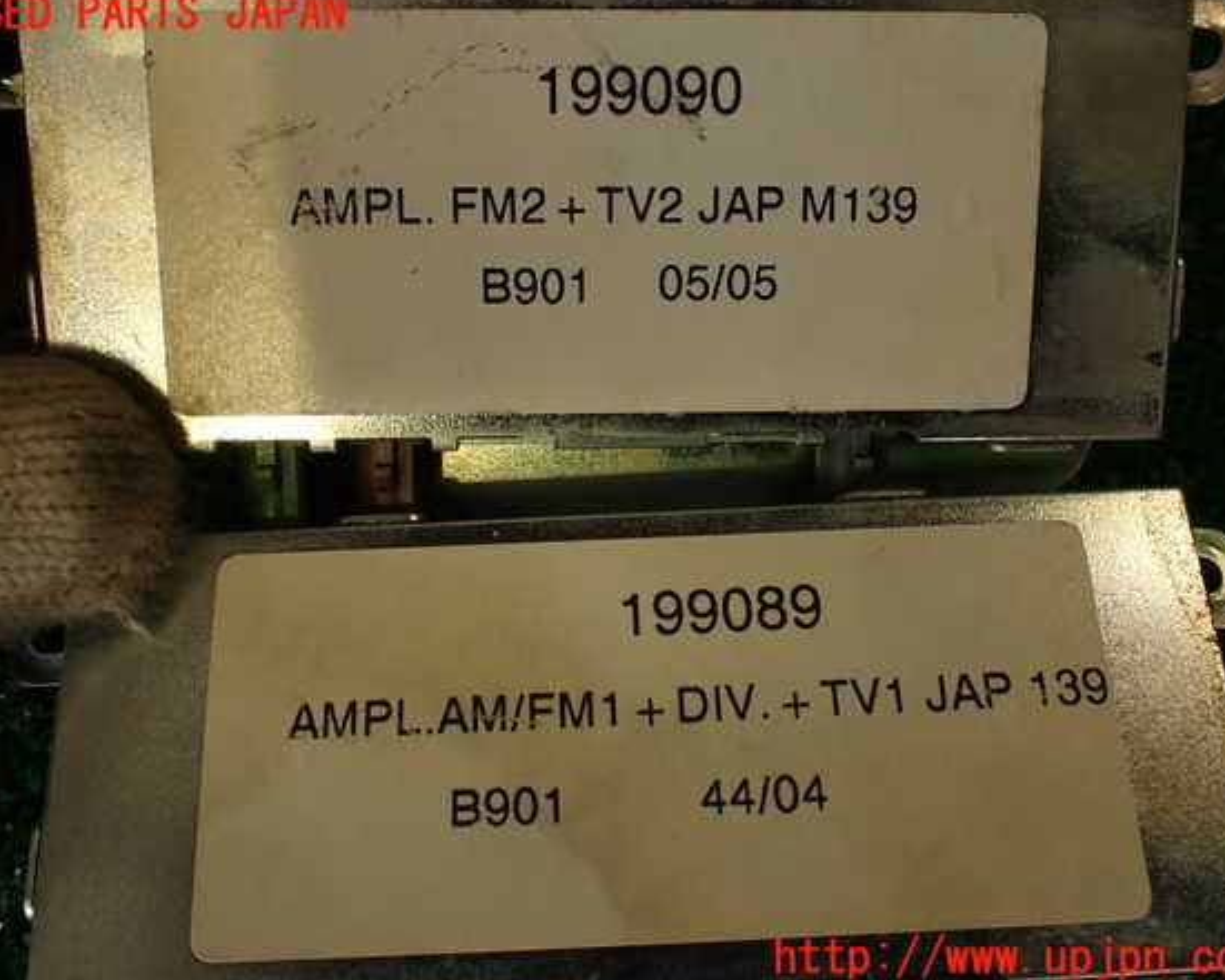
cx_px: 609
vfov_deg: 43.4
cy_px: 487
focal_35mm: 34
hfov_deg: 52.8
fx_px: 1233
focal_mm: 5.79
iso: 100
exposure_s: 1/80
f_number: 2.4
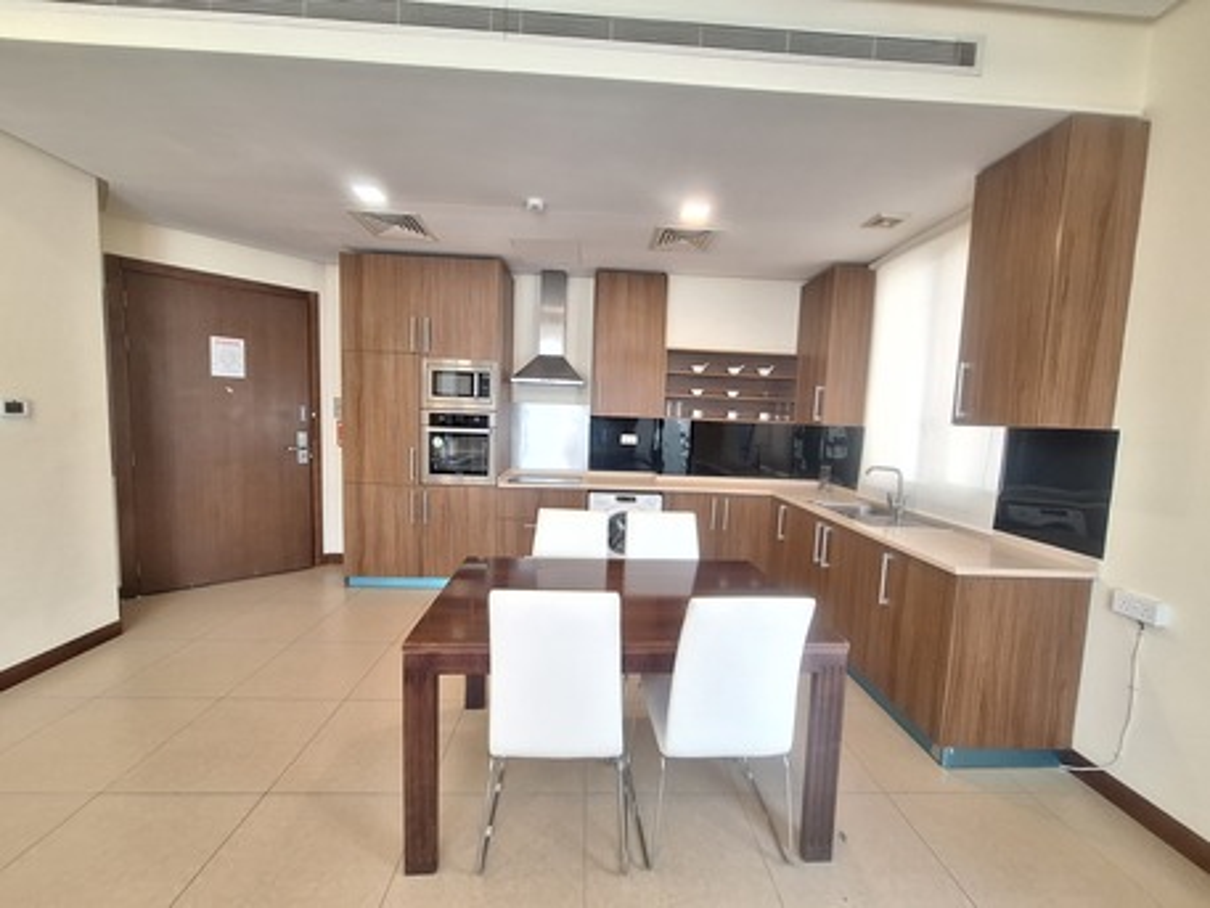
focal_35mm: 13
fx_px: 455
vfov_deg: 89.9
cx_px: 605
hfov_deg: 106.2
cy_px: 454
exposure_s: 1/50
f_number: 2.2
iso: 200
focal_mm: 1.74
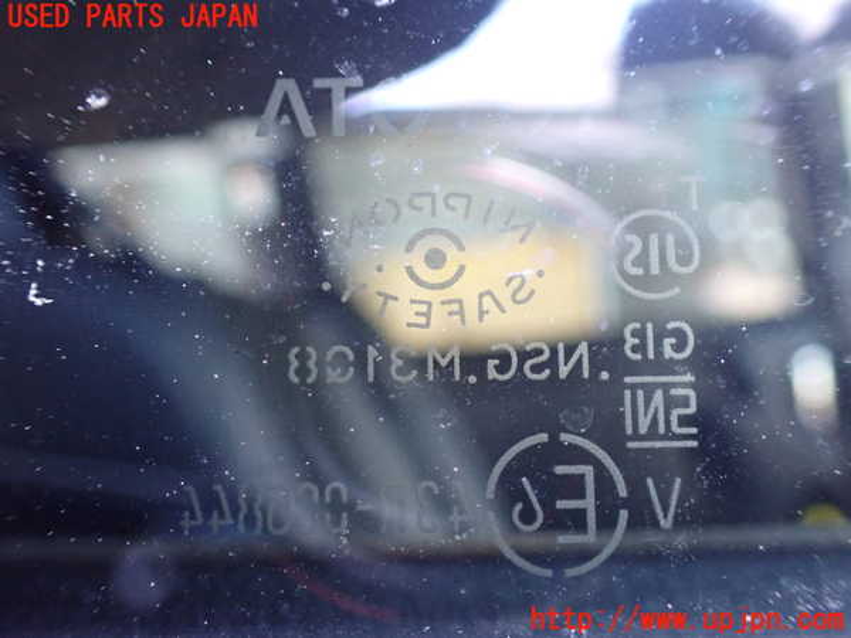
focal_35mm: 30
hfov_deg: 60.0
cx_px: 426
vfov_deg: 46.8
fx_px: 738
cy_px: 319
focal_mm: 5.4
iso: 800
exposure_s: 1/80
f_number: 2.3
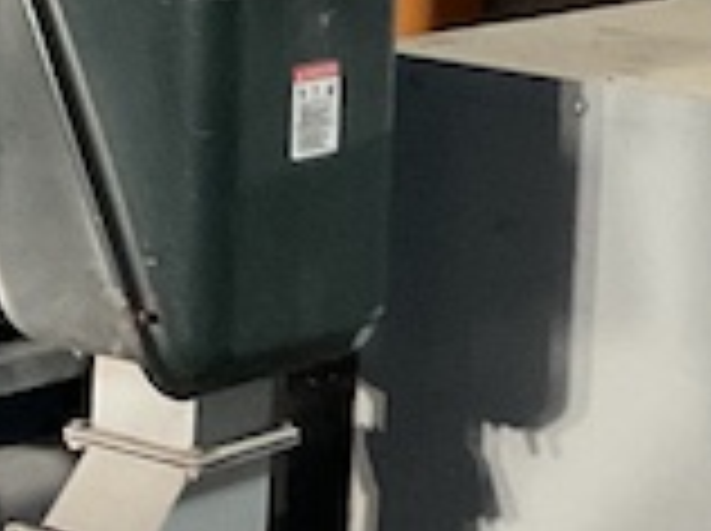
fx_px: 3856
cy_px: 32
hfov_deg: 10.5
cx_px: 490
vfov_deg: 7.8
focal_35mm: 188
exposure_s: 1/30
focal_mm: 3
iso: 320
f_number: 1.8
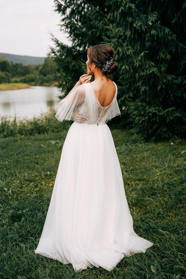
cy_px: 140
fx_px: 364
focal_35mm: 47
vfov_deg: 41.9
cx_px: 93
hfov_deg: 28.6
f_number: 2.8
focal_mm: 47
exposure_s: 1/2500
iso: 250
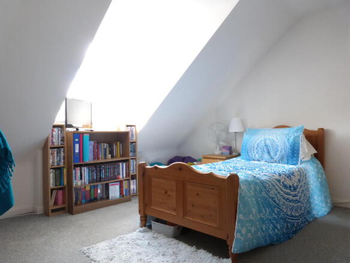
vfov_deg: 54.9
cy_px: 132
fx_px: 253
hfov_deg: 69.4
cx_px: 175
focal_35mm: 25
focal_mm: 4.5
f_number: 2.8
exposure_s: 1/60
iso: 250
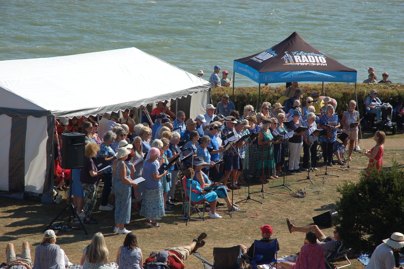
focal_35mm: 105
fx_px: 1177
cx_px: 202
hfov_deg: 19.5
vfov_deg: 13.0
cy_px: 134
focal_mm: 70
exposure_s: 1/500
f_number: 6.3
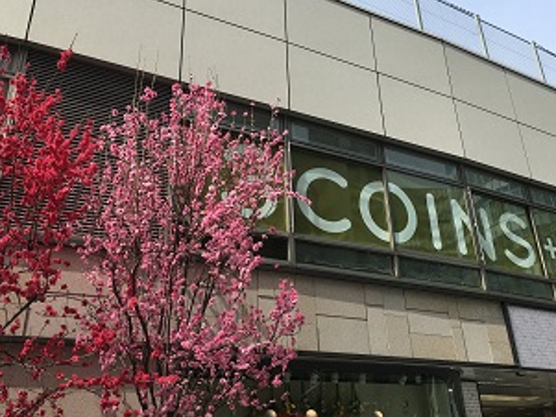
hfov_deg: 52.4
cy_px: 204
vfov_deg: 40.7
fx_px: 562
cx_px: 319
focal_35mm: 35
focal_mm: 4.15
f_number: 2.2
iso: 25
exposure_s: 1/1099
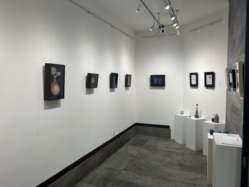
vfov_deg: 53.1
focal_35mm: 26
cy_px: 94
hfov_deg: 67.3
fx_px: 187
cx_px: 124
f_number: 1.5
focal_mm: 5.7
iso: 50
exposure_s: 1/120
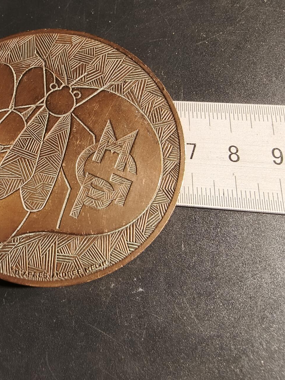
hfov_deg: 43.7
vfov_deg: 56.7
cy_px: 208
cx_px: 103
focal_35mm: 32
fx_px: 351
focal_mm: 2.32
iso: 160
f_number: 2
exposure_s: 1/92.6
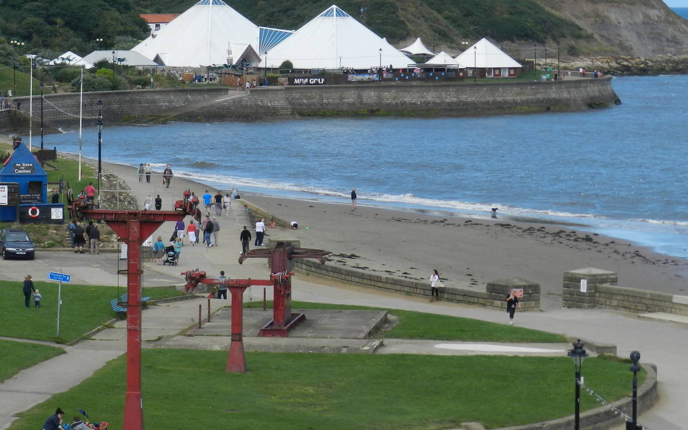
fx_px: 3000
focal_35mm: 160
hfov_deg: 13.1
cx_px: 322
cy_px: 108
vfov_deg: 8.2
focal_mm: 20.5
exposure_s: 1/800
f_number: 4.8
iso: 160
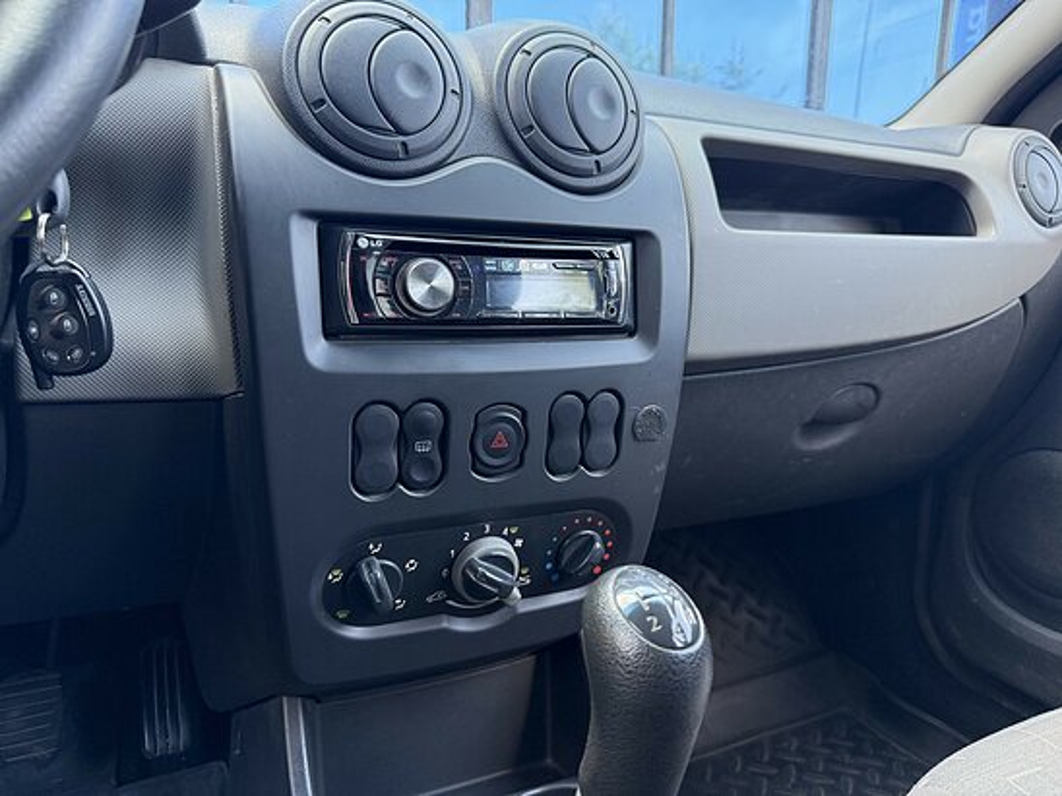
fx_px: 736
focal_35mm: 24
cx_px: 531
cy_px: 398
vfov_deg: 56.8
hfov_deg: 71.6
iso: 200
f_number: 1.78
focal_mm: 6.76
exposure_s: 1/90
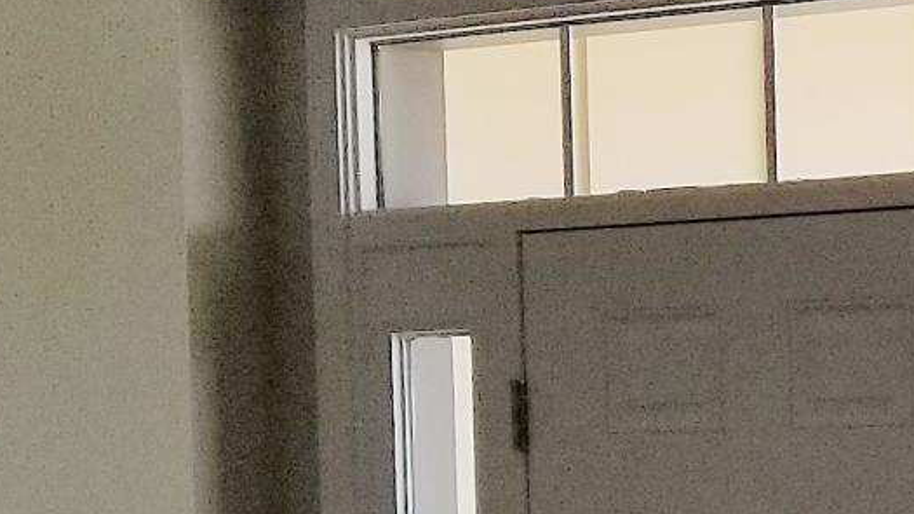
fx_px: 3925
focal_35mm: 162
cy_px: 735
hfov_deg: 12.4
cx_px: 1501
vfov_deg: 7.4
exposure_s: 1/554
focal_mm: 4.3
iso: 50
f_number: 1.7
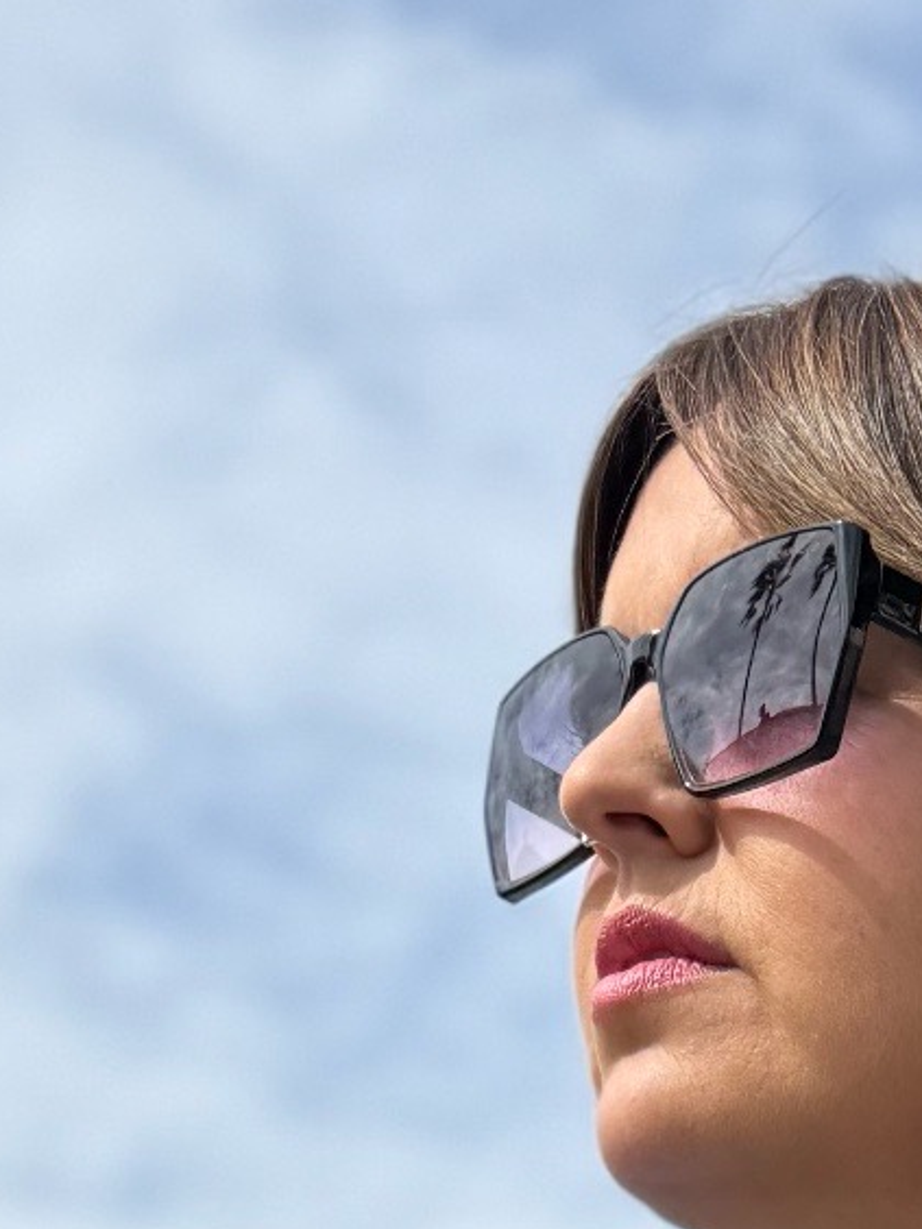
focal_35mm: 104
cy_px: 2506
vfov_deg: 15.1
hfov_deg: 13.8
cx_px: 1111
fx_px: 3693
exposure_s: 1/4975
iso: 80
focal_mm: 6.76
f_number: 1.78
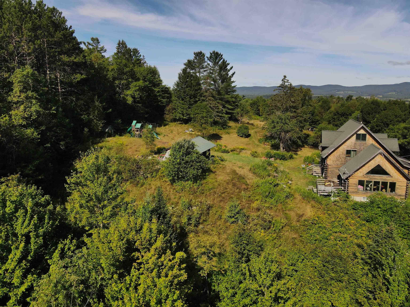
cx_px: 205
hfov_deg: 71.6
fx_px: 284
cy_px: 154
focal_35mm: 24
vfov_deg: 56.8
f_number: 2.8
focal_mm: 4.5
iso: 100
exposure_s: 1/100
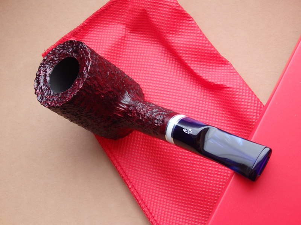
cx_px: 150
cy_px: 112
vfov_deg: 24.4
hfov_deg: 32.2
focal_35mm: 60
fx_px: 522
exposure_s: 1/15
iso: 125
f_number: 4.2
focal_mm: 10.8
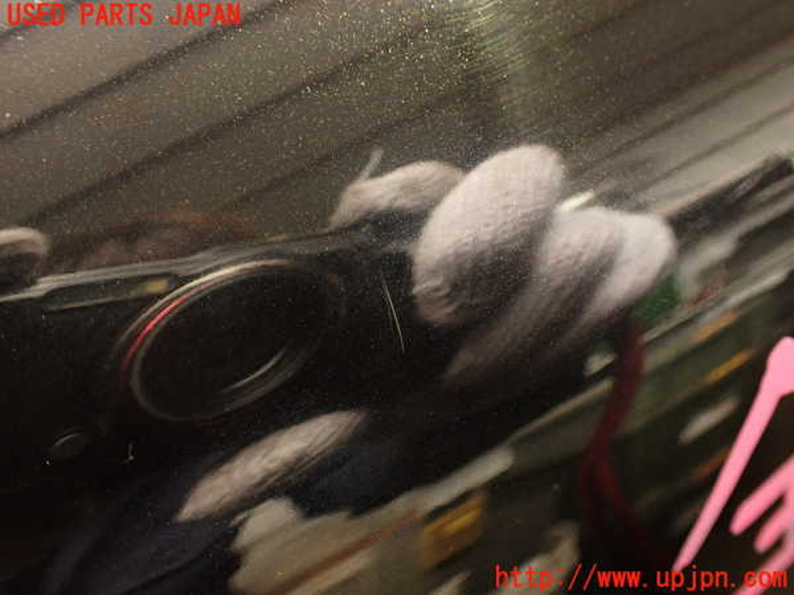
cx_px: 397
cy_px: 298
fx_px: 734
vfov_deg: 44.2
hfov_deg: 56.8
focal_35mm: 32
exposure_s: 1/30
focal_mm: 5.79
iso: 320
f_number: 2.4
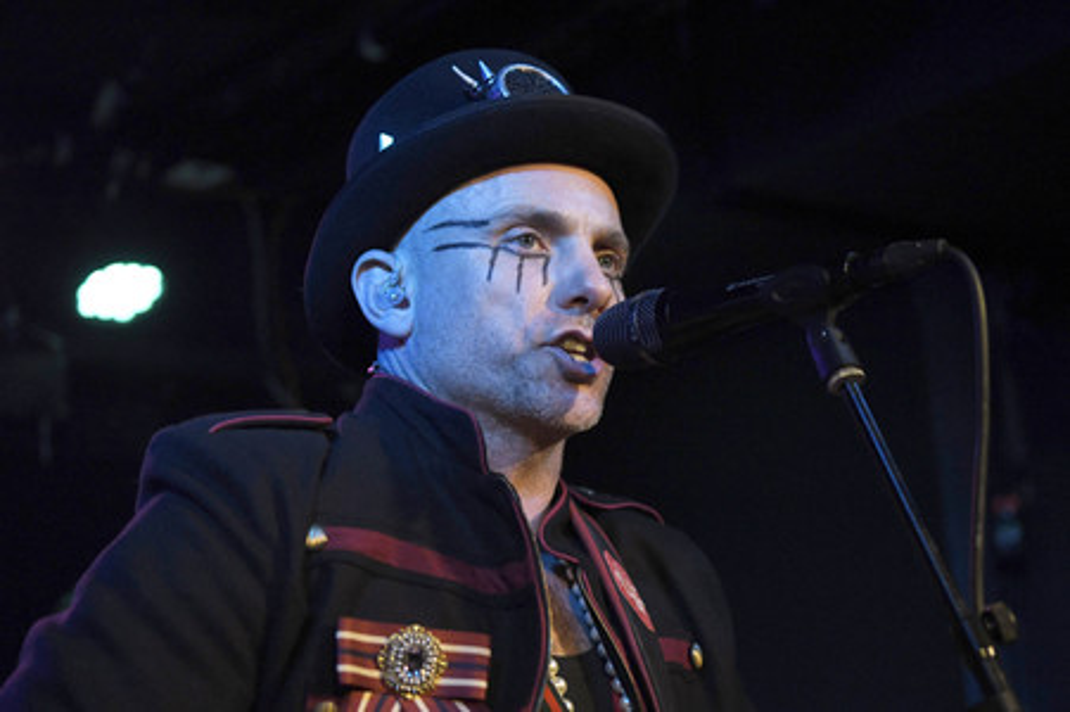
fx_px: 2138
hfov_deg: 28.1
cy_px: 356
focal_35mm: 72
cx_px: 535
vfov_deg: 18.9
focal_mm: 48
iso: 2500
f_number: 3.2
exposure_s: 1/200
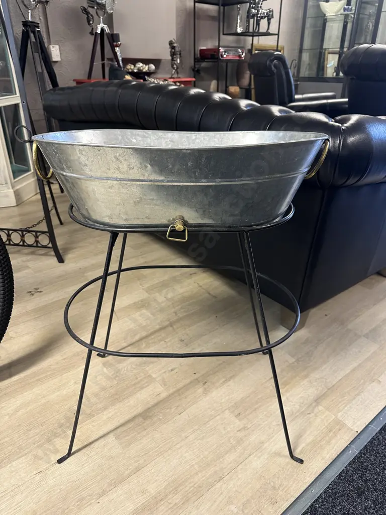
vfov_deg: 71.6
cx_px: 193
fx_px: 357
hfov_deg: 56.8
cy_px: 258
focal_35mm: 24
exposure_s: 1/50
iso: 200
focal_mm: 6.86
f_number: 1.78
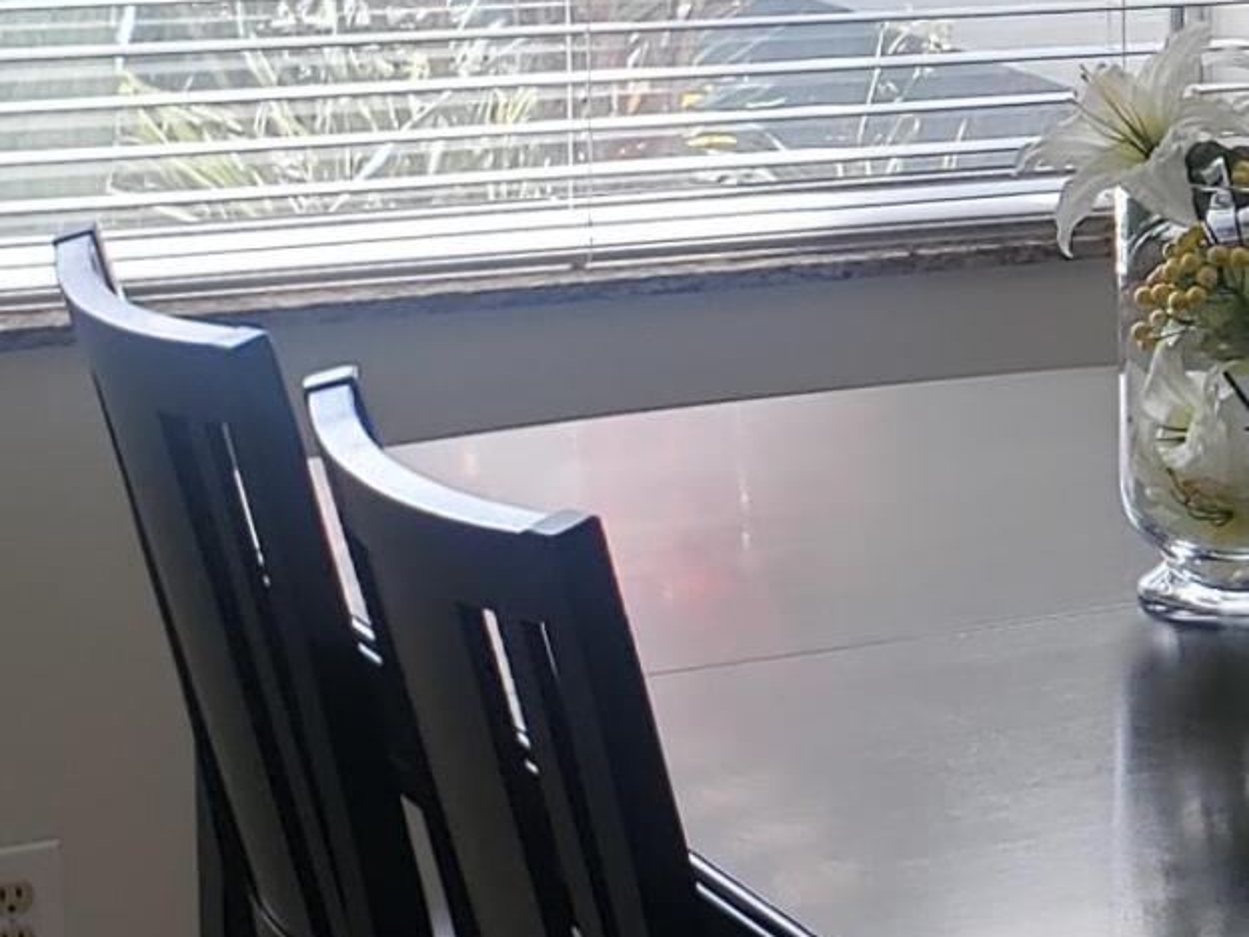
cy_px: 198
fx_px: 4330
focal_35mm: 120
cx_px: 2082
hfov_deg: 14.8
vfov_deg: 12.3
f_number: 2.4
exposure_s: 1/102
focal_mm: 4.3
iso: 50
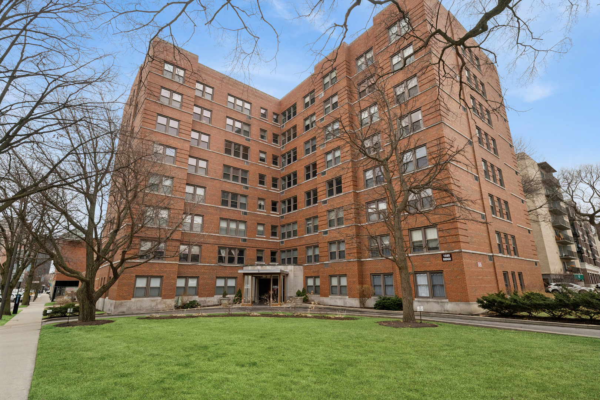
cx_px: 300
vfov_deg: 67.4
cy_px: 200
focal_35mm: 18
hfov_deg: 90.0
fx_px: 300
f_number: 8
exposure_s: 1/320
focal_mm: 18
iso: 400
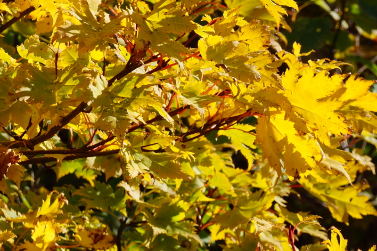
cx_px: 188
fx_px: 2680
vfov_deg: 5.4
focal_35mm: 256
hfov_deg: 8.0
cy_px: 126
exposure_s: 1/250
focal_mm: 55
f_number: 9
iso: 100
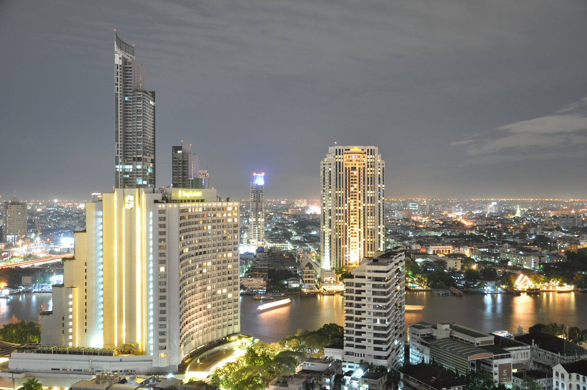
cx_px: 294
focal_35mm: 38
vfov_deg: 35.4
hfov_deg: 51.3
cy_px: 195
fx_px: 611
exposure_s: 15
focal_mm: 25
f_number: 5
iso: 200
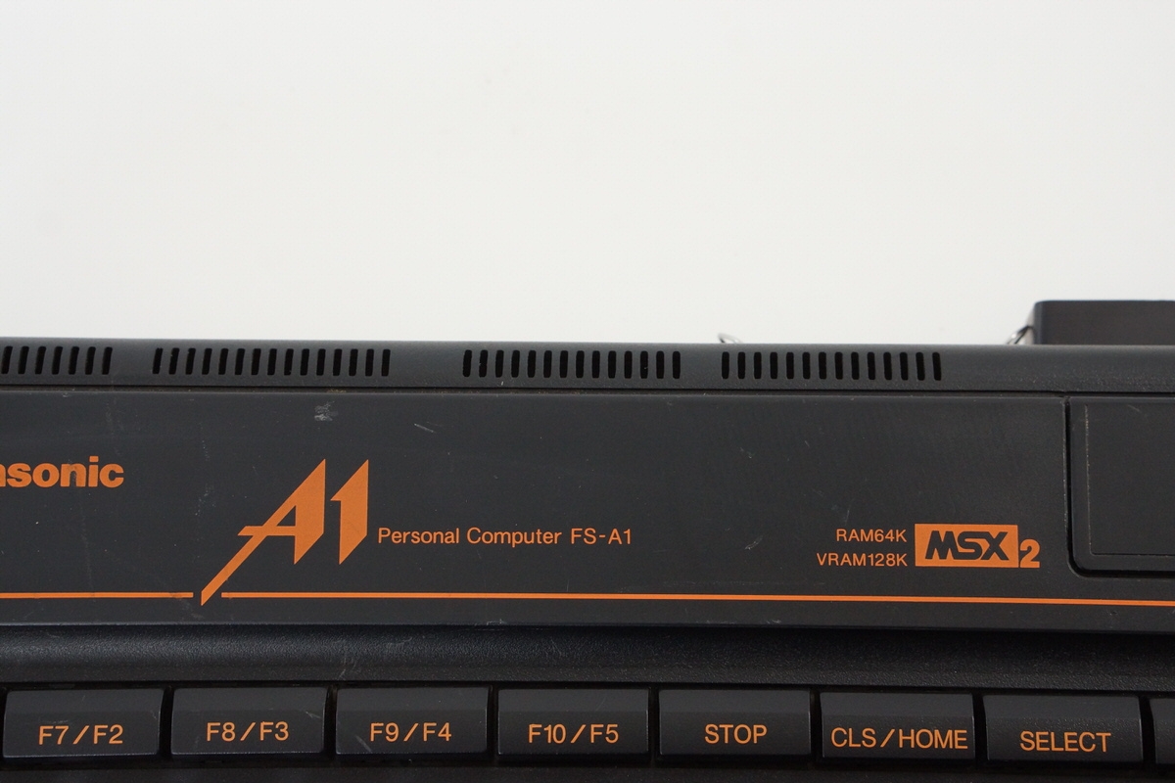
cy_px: 392
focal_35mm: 75
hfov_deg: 27.0
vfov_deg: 18.2
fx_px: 2448
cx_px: 588
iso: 1250
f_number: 6.3
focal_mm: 50
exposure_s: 1/80
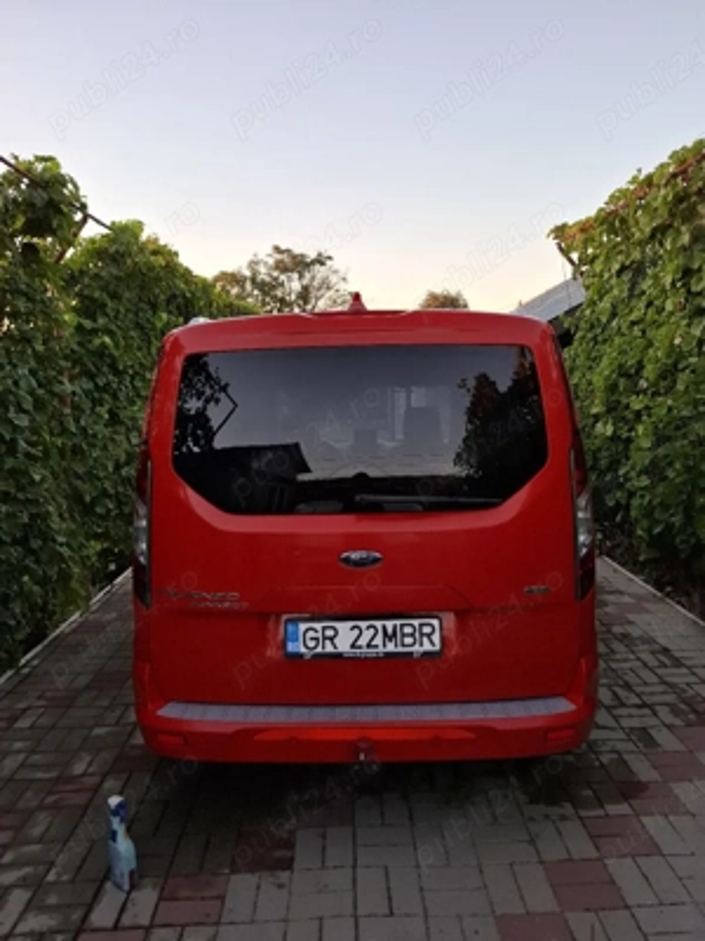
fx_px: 625
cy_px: 470
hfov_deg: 58.9
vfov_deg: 73.9
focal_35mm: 23
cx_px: 352
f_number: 1.8
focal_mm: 5.54
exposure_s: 1/159
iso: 50
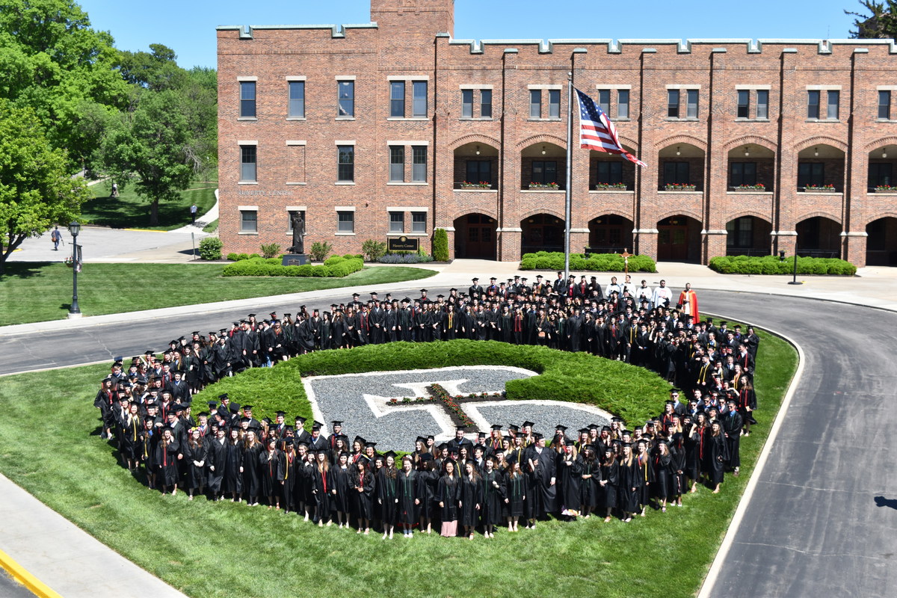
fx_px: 1121
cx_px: 448
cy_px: 299
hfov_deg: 43.6
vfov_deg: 29.9
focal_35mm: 45
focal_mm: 30
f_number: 6.3
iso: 400
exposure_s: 1/1600
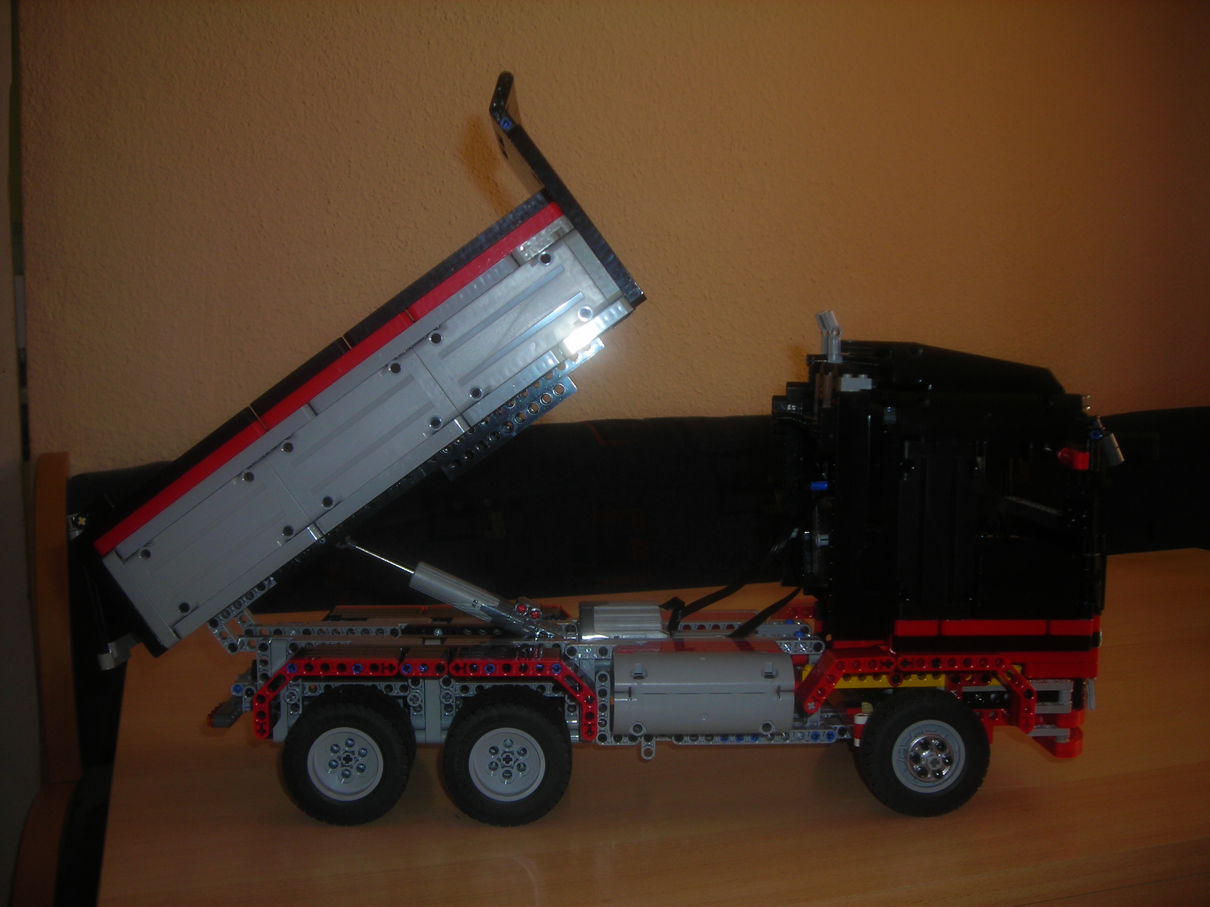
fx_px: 1328
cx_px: 605
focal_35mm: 38
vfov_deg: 37.7
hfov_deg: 49.0
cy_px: 454
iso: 50
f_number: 3.2
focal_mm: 6.3
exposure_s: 1/60.1
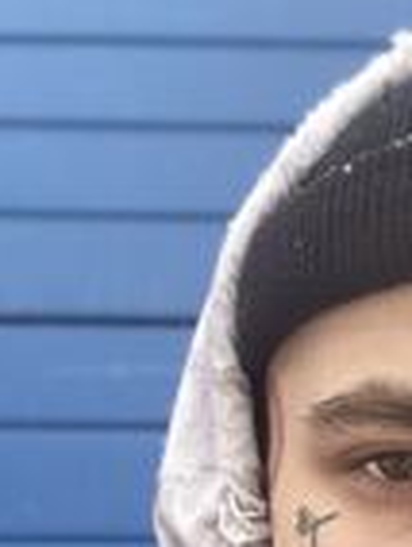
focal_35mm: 76
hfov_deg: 18.4
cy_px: 597
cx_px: 501
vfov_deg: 24.0
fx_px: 1202
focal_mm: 2.71
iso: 100
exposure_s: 1/60
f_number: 2.2
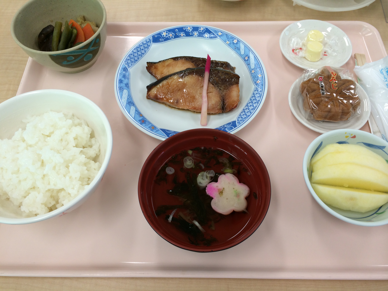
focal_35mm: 30
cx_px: 194
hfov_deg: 60.0
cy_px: 146
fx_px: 336
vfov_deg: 46.8
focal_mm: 4.12
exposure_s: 1/60
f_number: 2.2
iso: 50
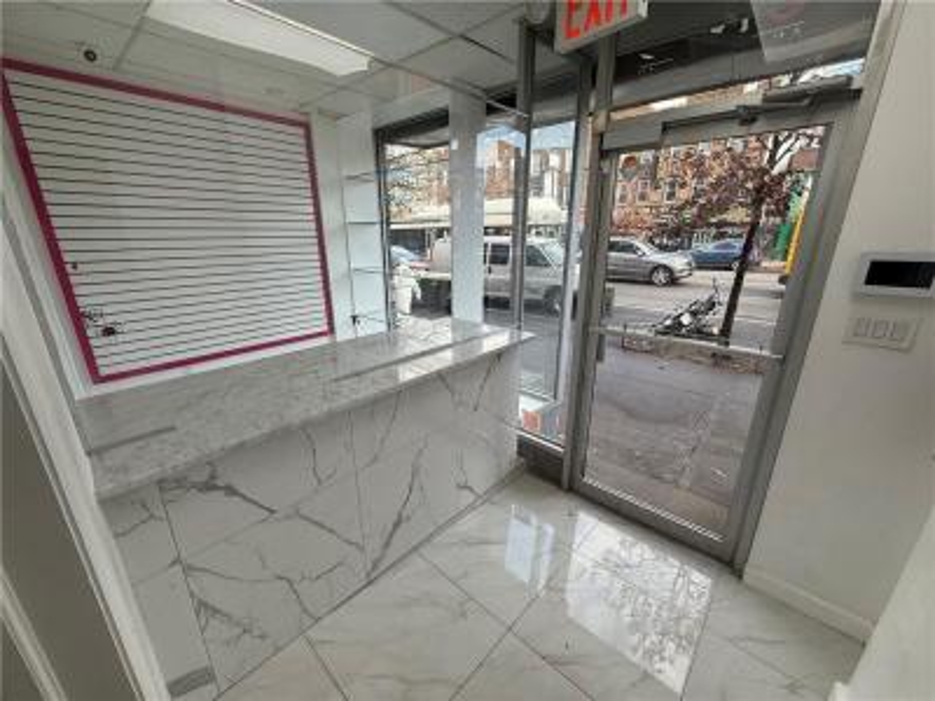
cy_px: 350
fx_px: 378
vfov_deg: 85.7
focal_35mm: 14
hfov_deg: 102.1
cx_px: 468
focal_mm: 2.22
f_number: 2.2
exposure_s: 1/298
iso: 50
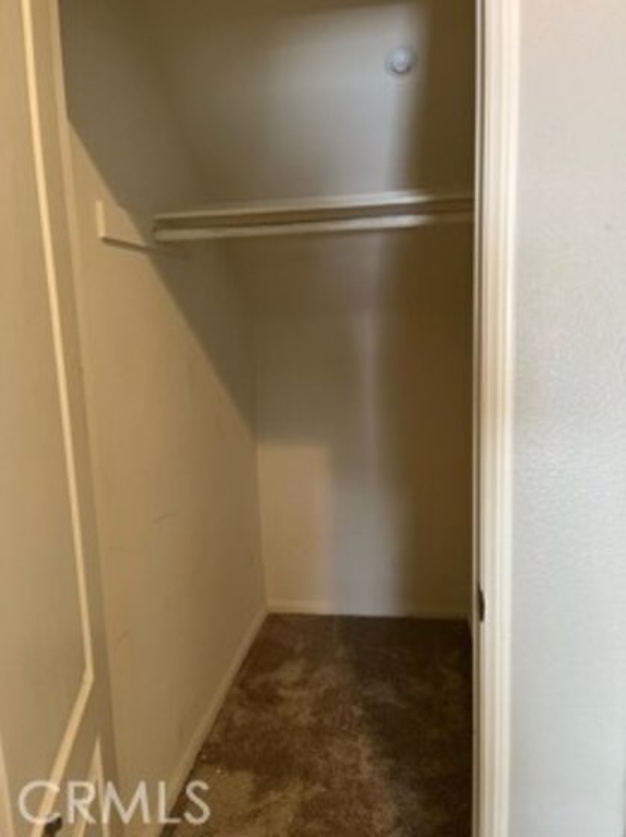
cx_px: 313
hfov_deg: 53.0
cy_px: 418
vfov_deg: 67.3
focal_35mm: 26
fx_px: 628
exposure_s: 1/60
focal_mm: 5.1
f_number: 1.6
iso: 400
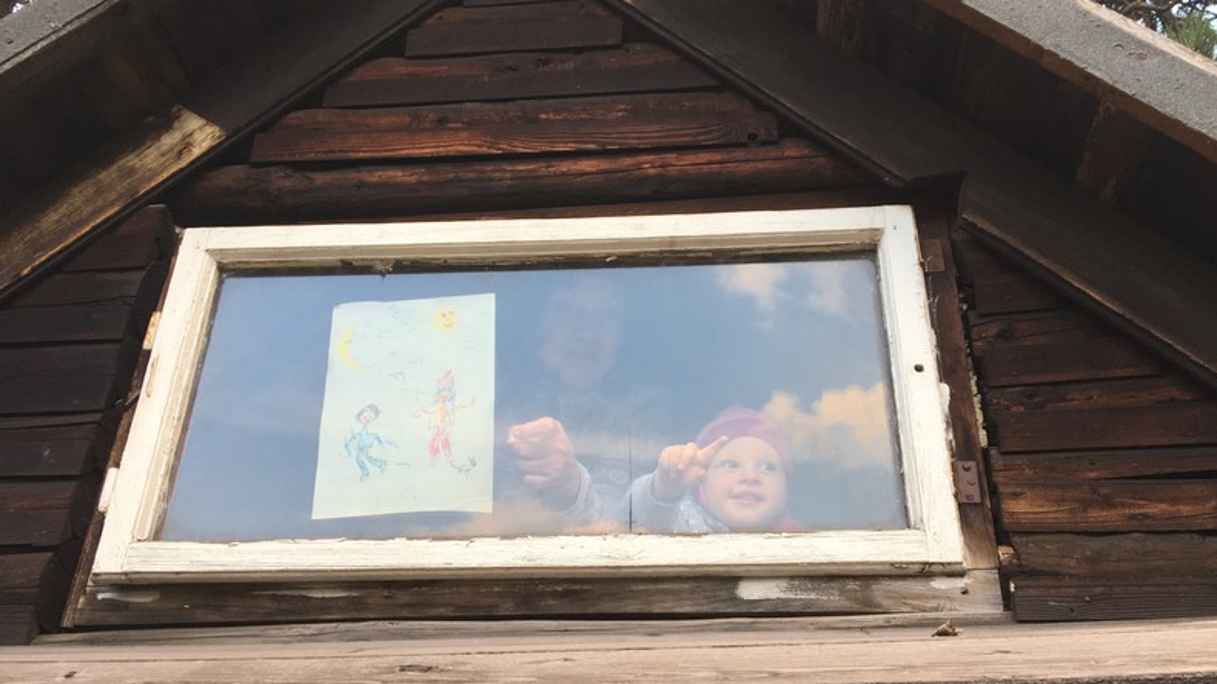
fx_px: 1161
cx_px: 624
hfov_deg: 55.3
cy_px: 370
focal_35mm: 36
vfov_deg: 32.8
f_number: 2.2
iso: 40
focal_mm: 4.15
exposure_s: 1/100
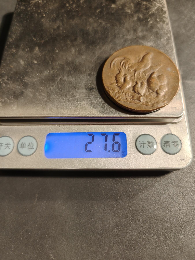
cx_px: 98
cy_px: 130
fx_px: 173
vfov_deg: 73.9
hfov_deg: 58.9
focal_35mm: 23
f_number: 1.6
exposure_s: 1/200
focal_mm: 6.06
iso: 250
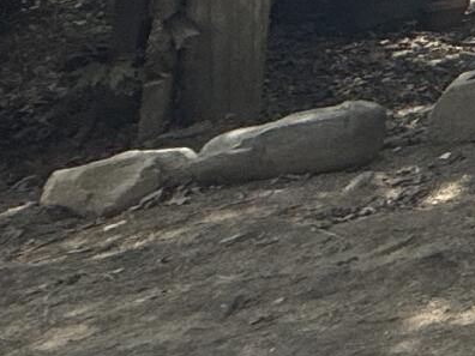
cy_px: -518
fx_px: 1455
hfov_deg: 9.6
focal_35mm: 106
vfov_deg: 11.4
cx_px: 1655
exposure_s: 1/518
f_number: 2.2
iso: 50
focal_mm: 2.22
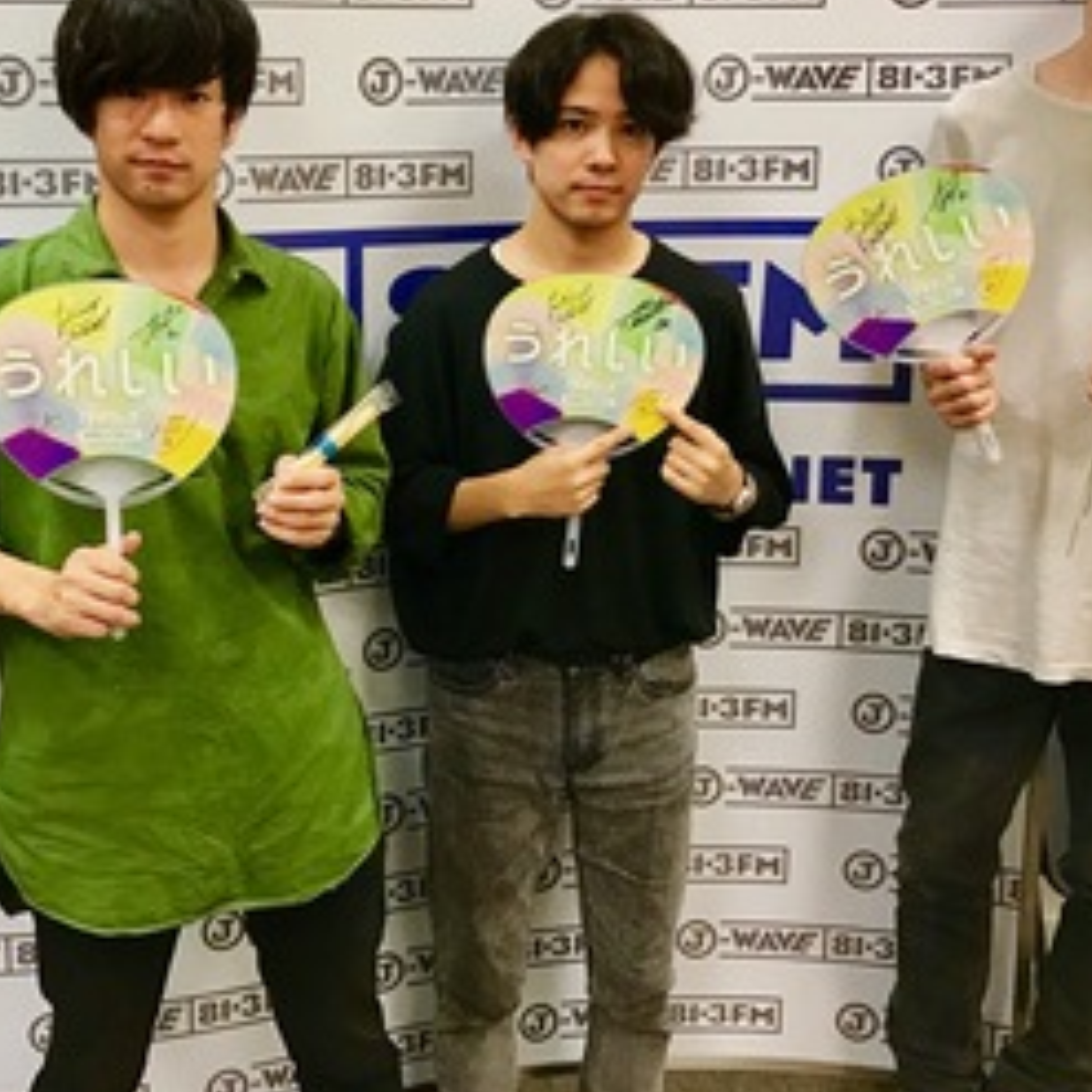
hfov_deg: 37.2
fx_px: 1606
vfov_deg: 37.3
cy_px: 391
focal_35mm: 45
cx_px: 367
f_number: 1.8
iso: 40
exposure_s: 1/33
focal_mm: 3.99
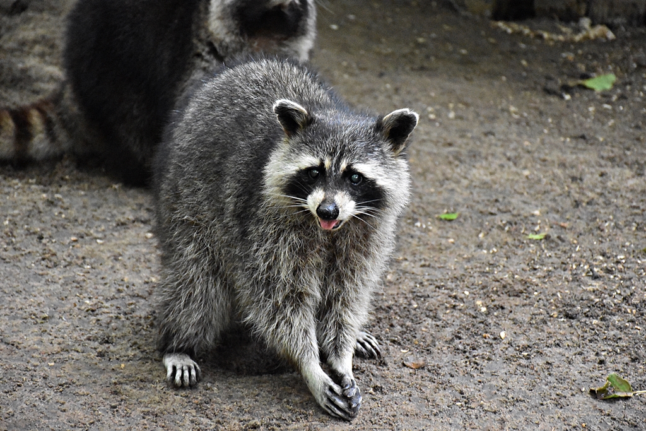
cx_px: 323
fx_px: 2692
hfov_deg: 13.7
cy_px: 216
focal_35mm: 150
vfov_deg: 9.2
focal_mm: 100
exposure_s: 1/125
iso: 11400
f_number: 5.6
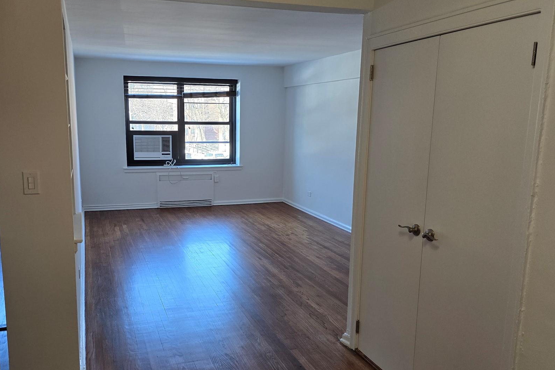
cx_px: 229
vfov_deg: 42.3
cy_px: 203
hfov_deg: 59.9
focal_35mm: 31
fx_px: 478
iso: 160
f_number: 1.7
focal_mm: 6.3
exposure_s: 1/120
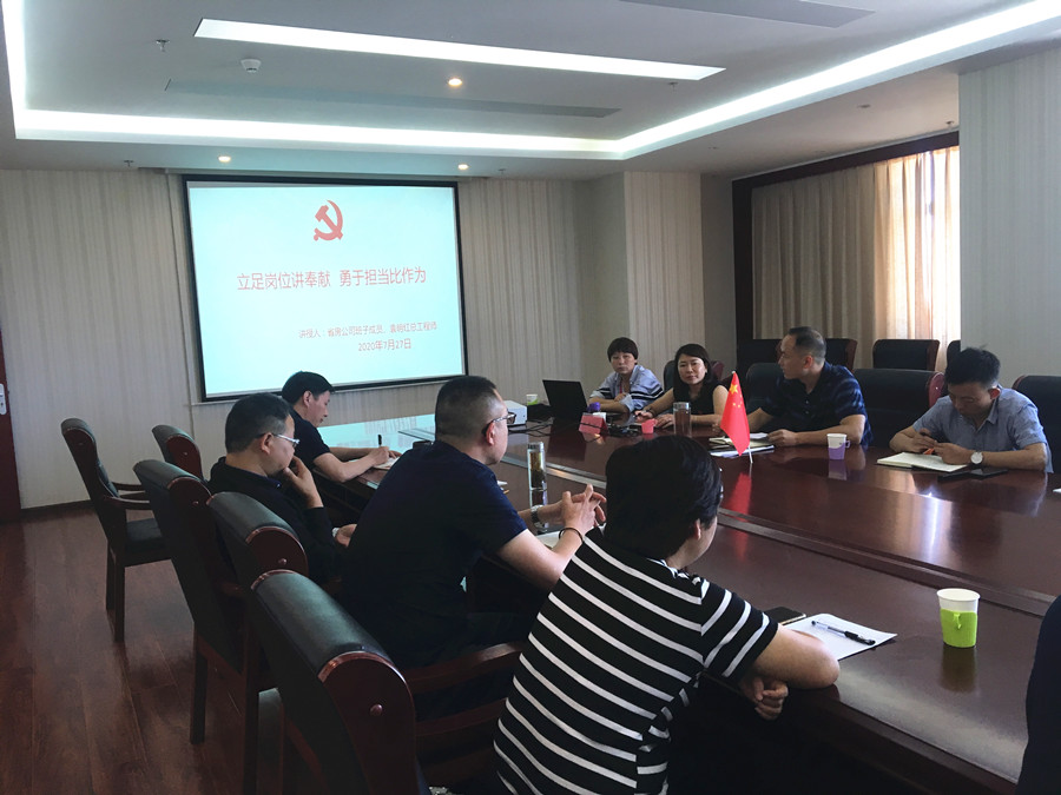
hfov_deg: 61.7
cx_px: 530
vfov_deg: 48.2
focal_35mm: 29
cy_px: 398
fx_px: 889
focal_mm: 4.15
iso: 50
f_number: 2.2
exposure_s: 1/33
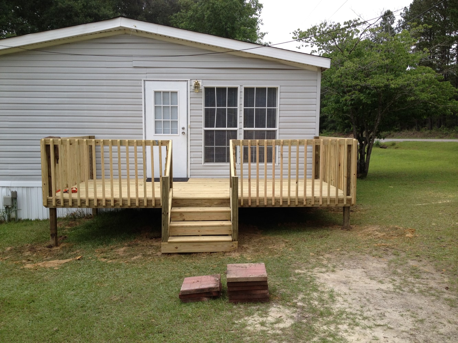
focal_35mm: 35
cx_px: 229
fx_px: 463
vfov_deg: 40.7
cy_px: 172
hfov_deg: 52.6
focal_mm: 4.28
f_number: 2.4
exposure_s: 1/308
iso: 64
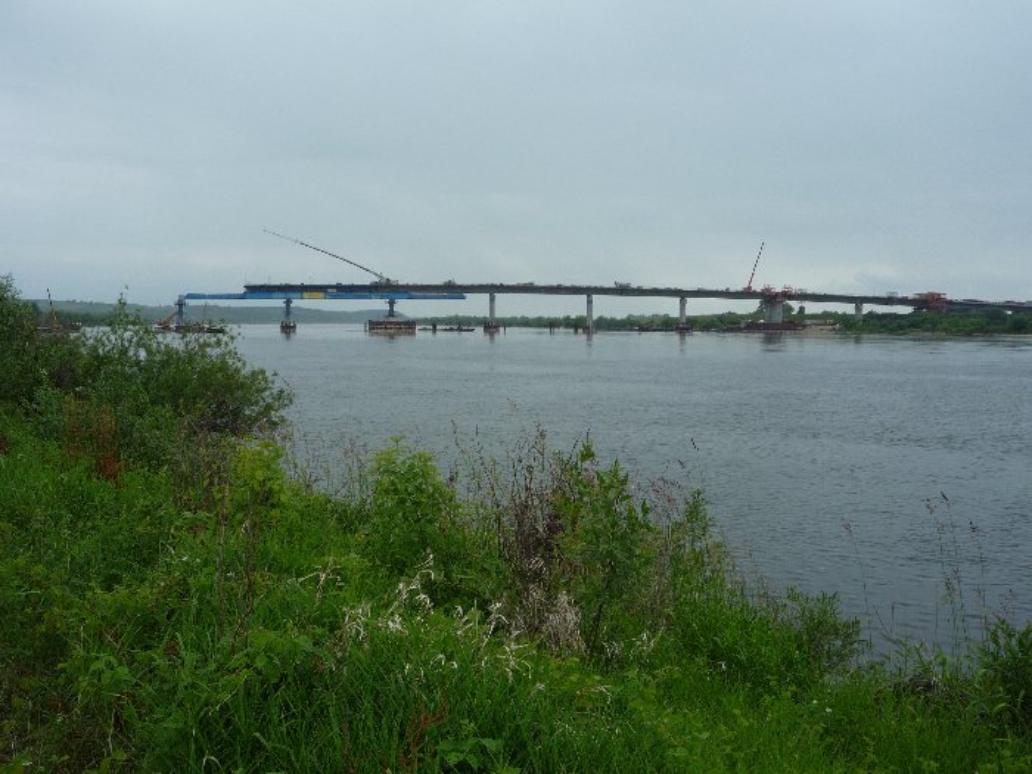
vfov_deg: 39.7
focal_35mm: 36
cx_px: 516
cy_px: 387
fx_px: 1073
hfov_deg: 51.4
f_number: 4
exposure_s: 1/200
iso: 100
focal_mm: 6.3
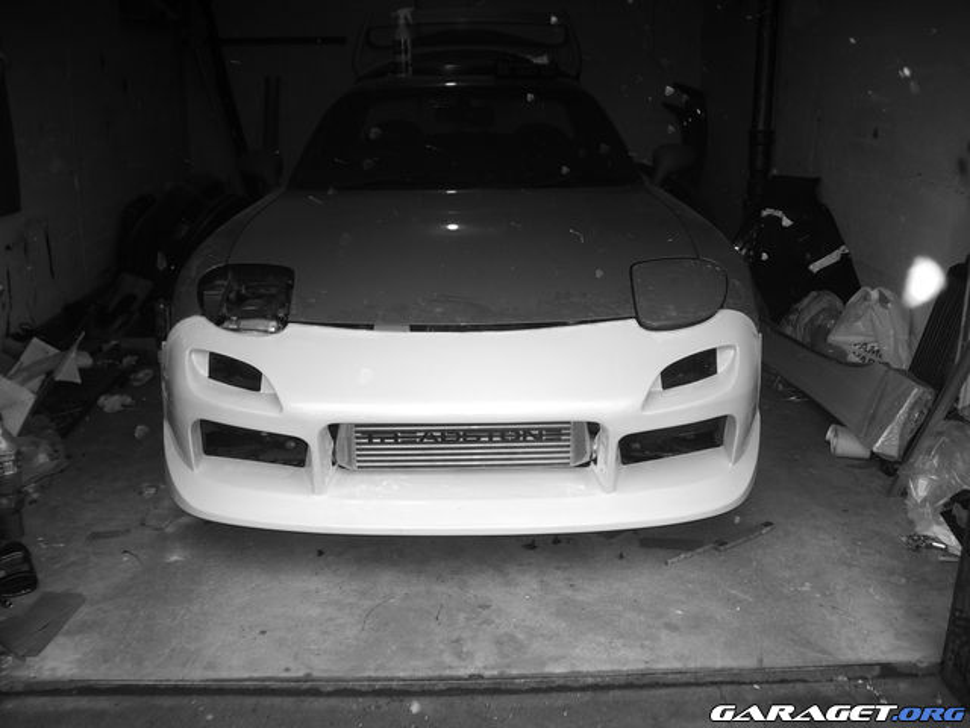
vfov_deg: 40.7
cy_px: 364
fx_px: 981
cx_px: 485
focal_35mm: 35
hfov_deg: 52.6
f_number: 2.6
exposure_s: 1/100
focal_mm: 5.8
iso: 50
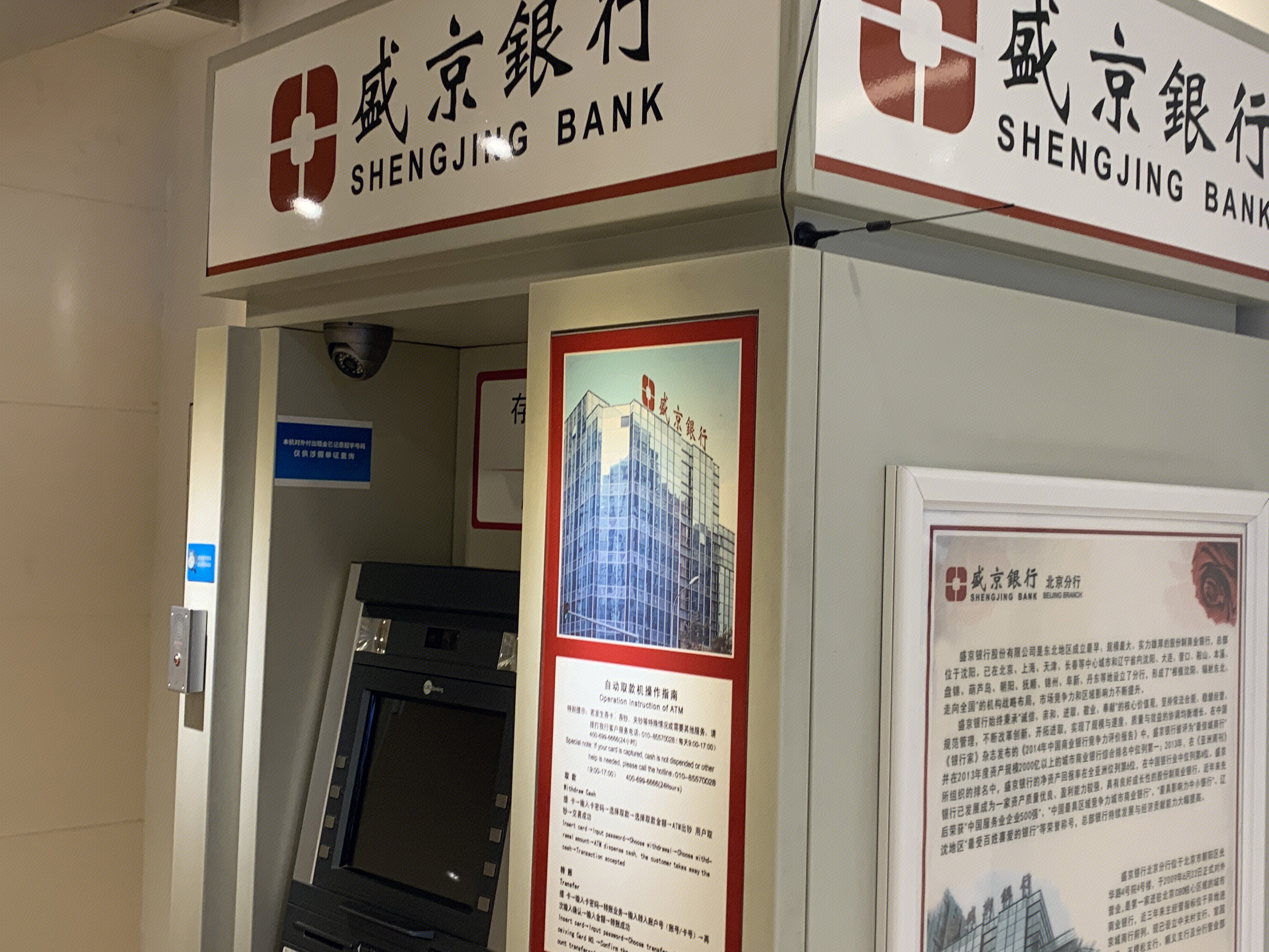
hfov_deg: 45.5
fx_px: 1503
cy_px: 446
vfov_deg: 35.1
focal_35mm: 41
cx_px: 761
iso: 50
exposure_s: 1/50
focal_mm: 4.25
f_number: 1.8
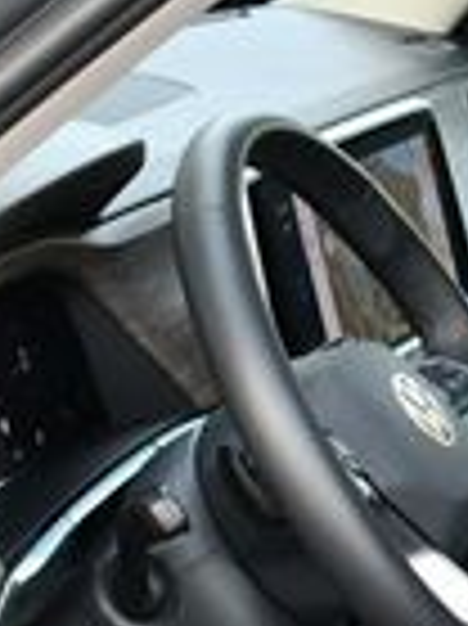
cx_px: 873
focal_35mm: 160
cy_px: 869
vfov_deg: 11.9
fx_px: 2889
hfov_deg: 8.8
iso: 500
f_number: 3.5
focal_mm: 18
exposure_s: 1/250
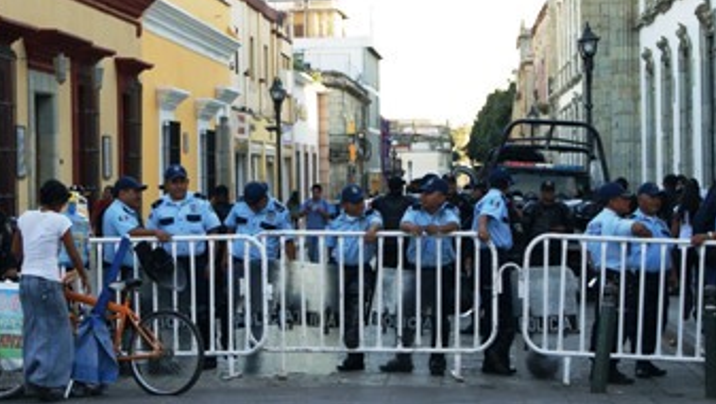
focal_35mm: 115
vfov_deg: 10.6
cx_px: 278
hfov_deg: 18.6
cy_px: 228
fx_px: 2179
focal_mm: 55
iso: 200
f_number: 5.6
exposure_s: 1/100
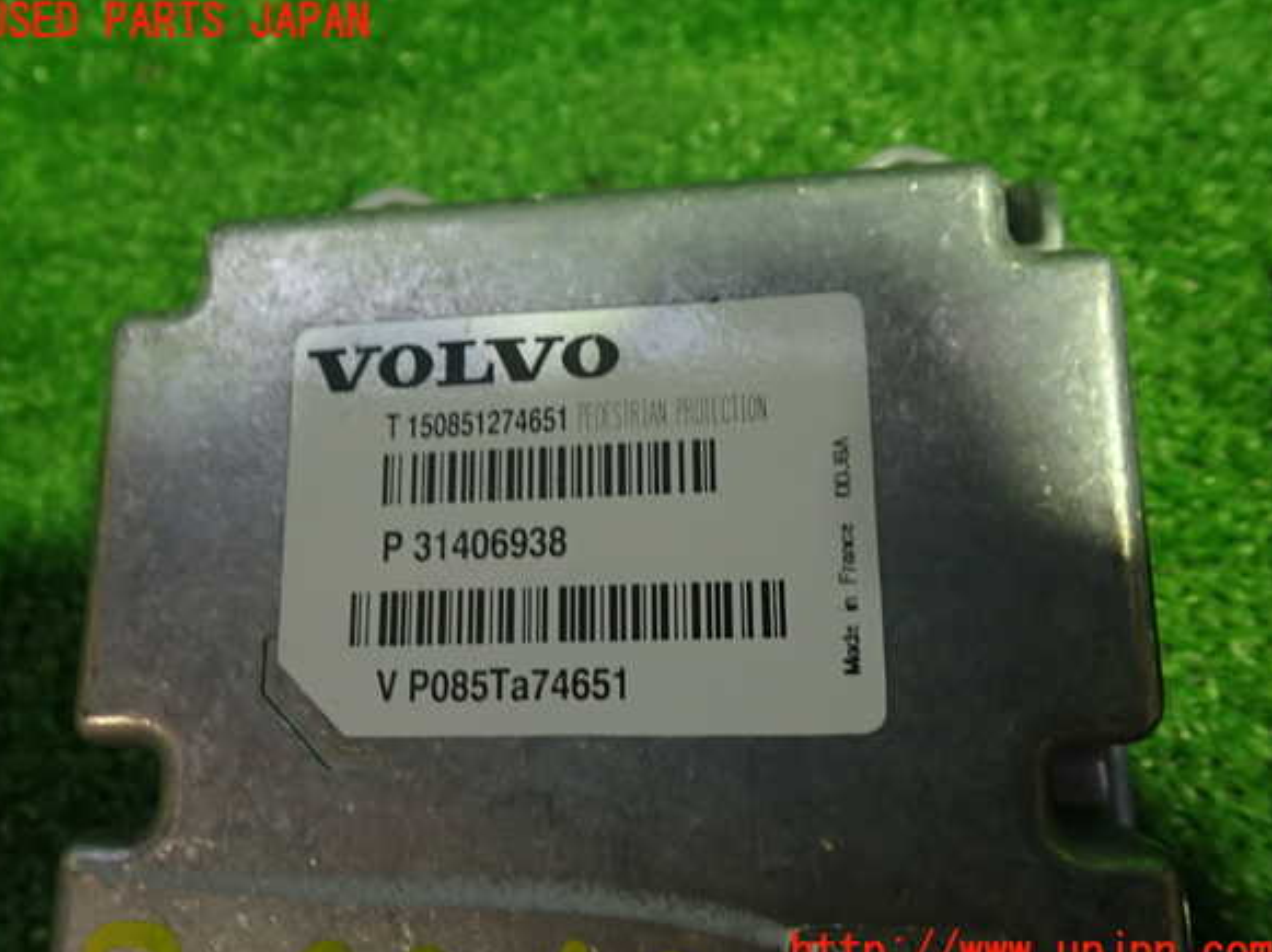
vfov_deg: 45.4
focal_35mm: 31
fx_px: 1138
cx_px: 628
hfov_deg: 58.4
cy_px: 488
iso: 200
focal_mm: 5.4
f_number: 2.3
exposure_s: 1/30
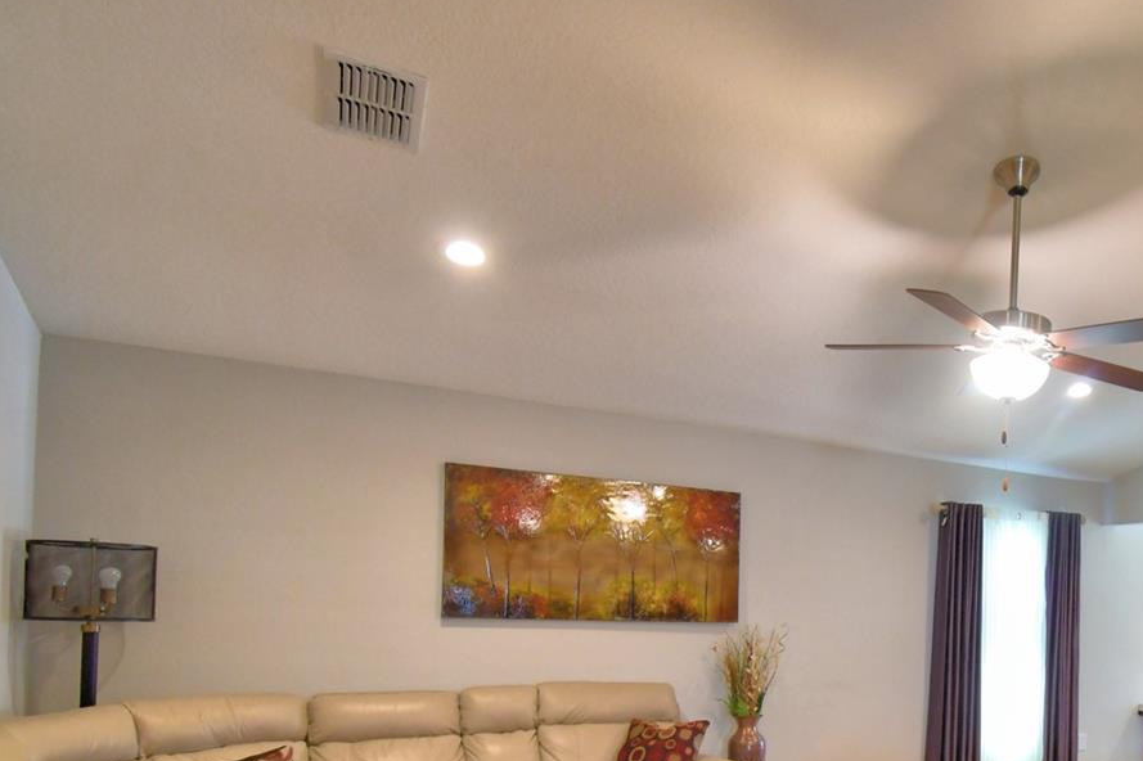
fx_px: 857
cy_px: 608
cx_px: 964
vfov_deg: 45.5
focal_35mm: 27
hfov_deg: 60.2
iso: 560
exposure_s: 1/30
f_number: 4.5
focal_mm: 10
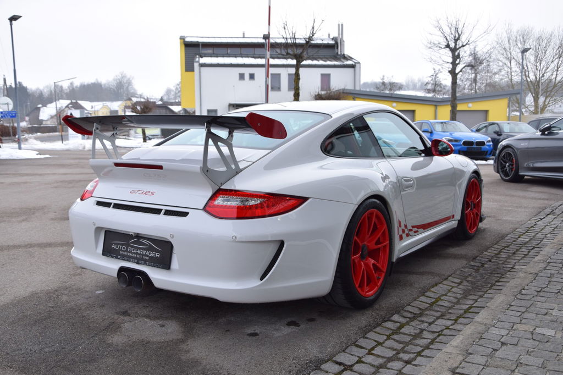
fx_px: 1172
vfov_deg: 18.2
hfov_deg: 27.0
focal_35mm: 75
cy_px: 188
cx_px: 282
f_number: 9
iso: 200
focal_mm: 50
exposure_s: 1/320
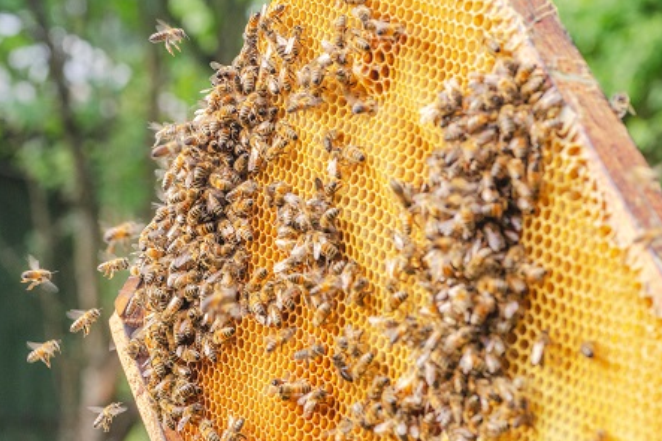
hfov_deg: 15.0
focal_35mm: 137
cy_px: 221
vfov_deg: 10.0
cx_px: 332
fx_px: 2518
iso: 800
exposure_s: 1/250
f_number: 10
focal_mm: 90
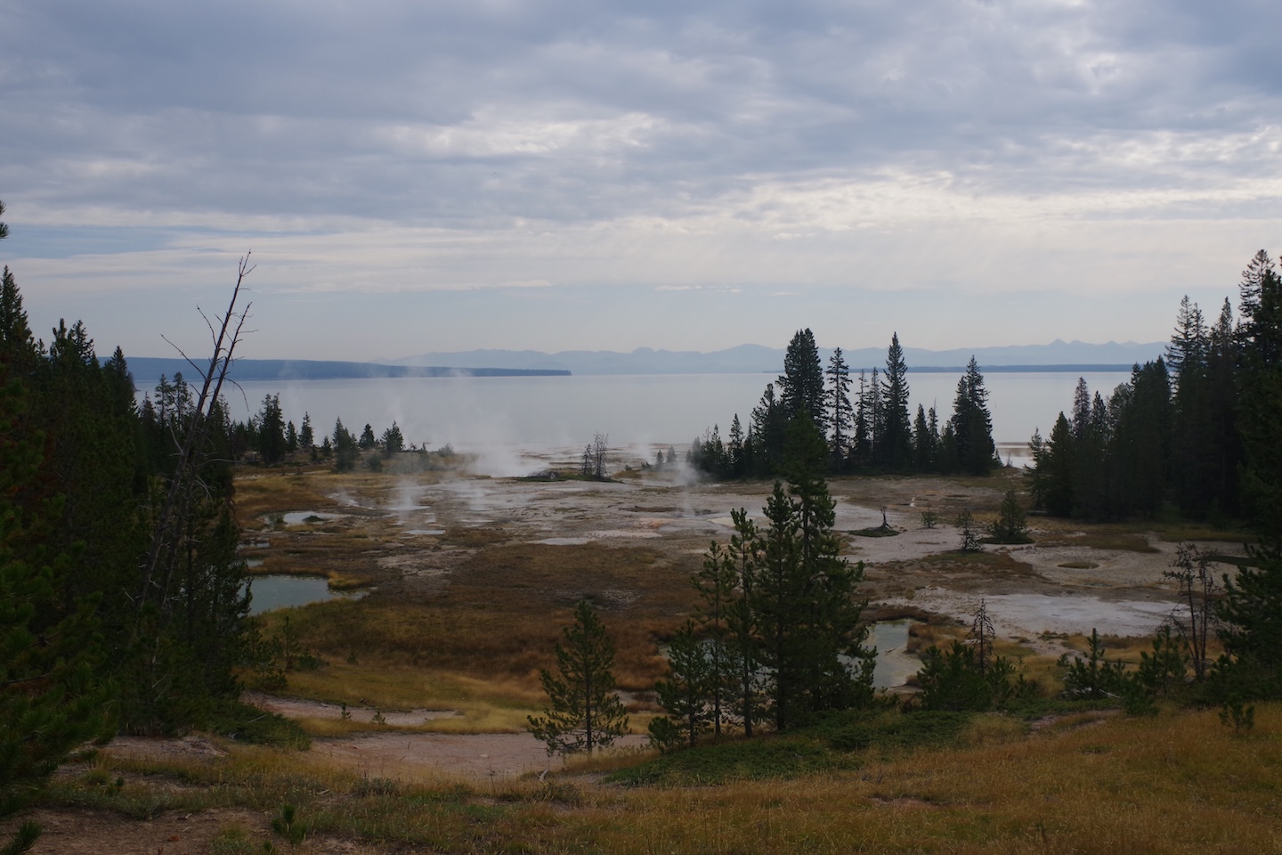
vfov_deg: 38.9
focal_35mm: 34
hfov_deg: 55.8
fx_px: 1211
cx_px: 641
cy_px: 428
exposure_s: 1/200
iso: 400
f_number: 10
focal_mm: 23.13
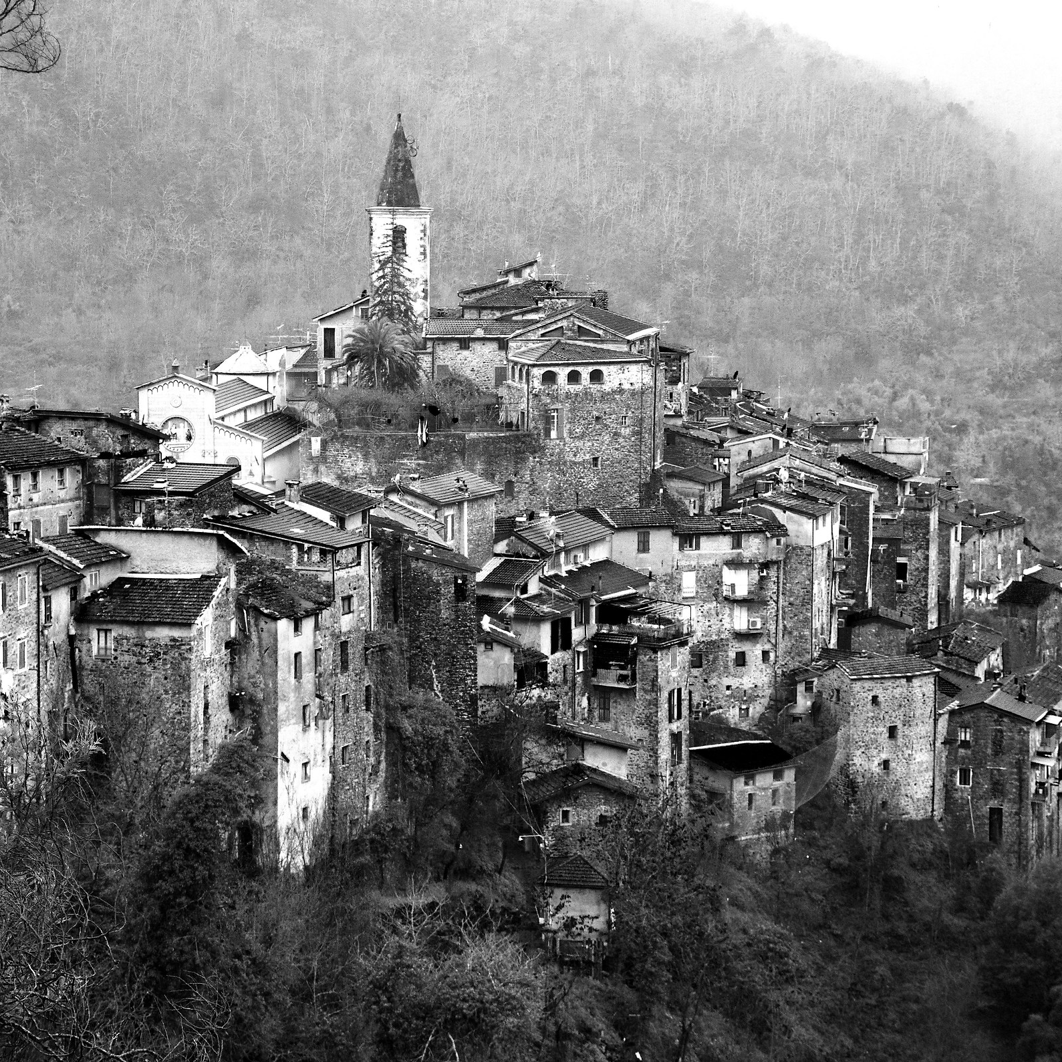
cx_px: 469
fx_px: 3007
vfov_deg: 20.0
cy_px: 530
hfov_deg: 20.0
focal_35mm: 87
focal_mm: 45
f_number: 6.3
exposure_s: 1/2000
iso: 1600
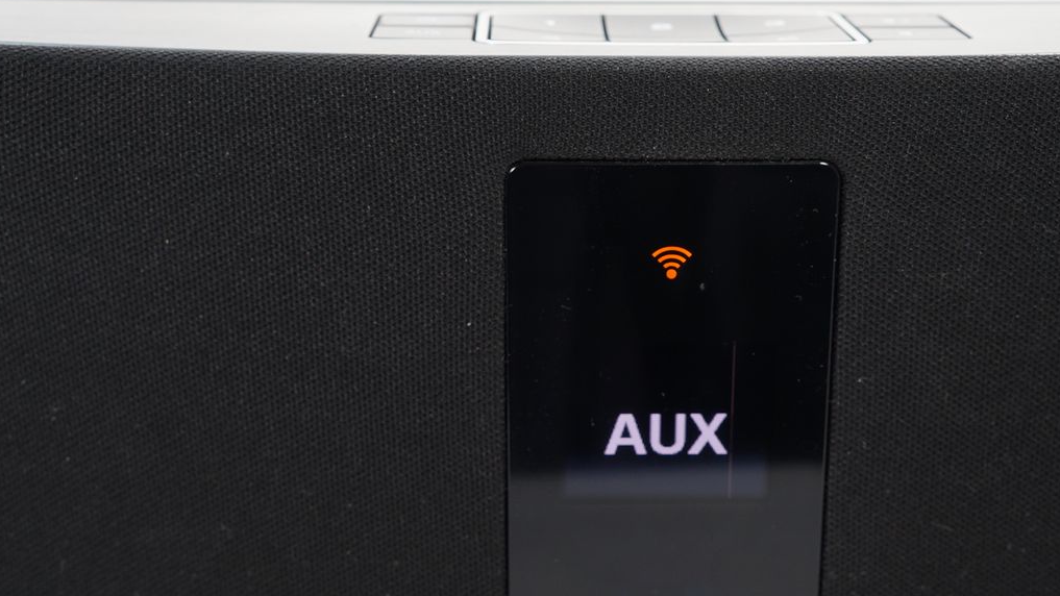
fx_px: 1931
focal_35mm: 69
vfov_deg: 17.4
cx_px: 574
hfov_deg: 30.7
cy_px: 454
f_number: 7.1
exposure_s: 1/8
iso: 200
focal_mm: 33
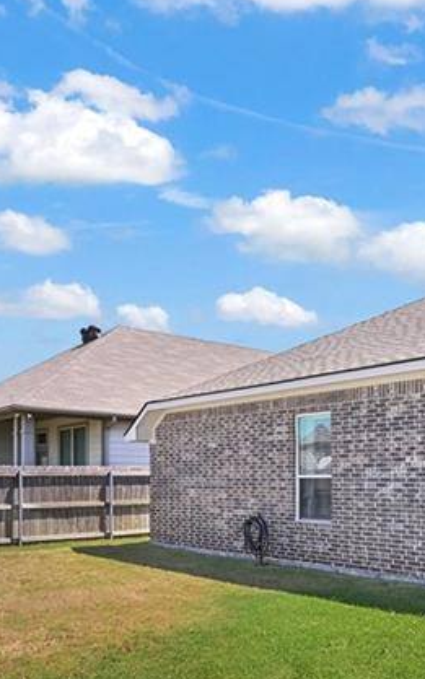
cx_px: 305
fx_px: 648
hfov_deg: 35.7
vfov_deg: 54.1
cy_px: 459
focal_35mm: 35
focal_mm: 14
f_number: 7.1
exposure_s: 1/640
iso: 250
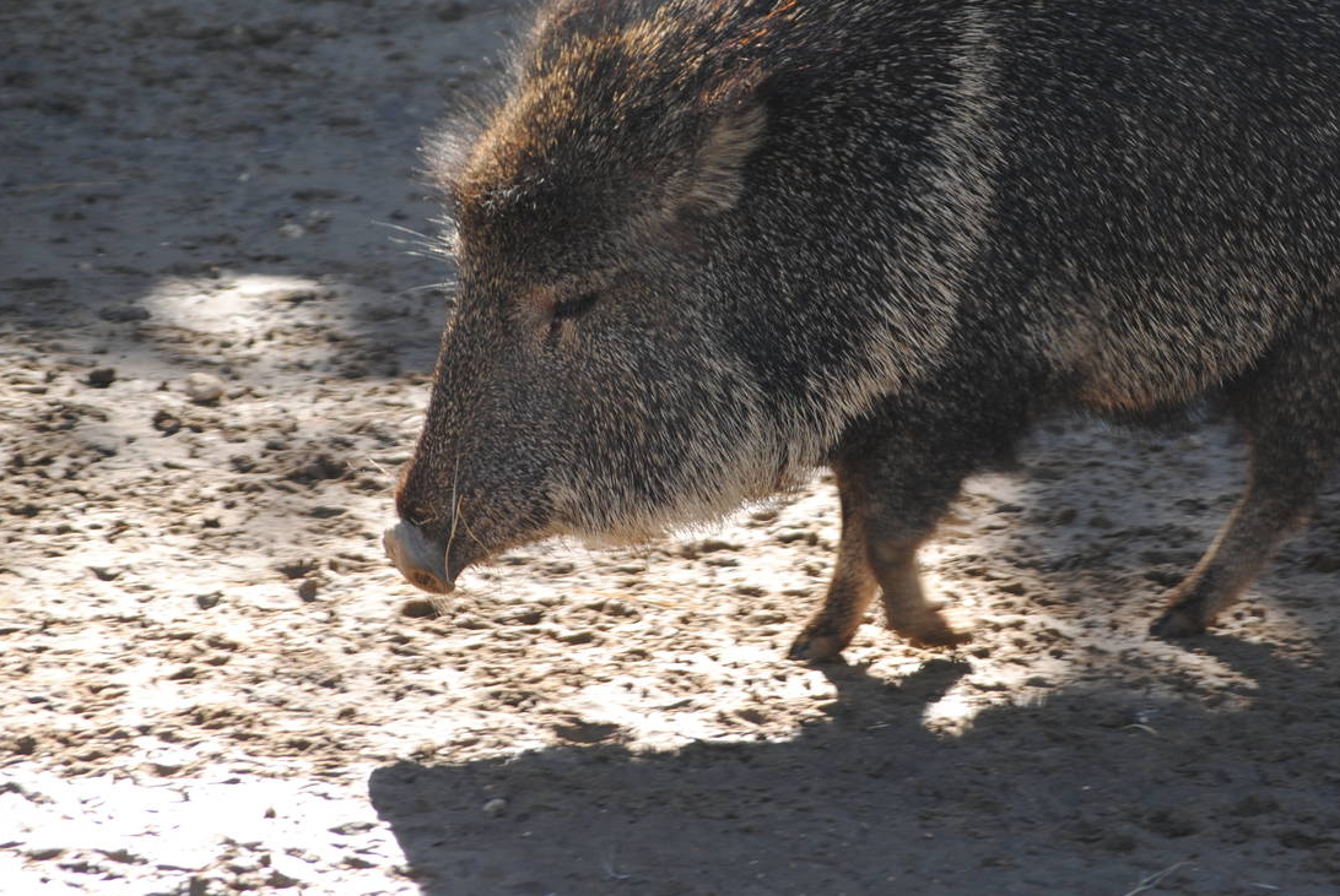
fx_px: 8599
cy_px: 273
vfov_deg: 6.0
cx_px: 807
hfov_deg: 8.9
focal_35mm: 231
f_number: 4.5
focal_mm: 105
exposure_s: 1/125
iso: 100
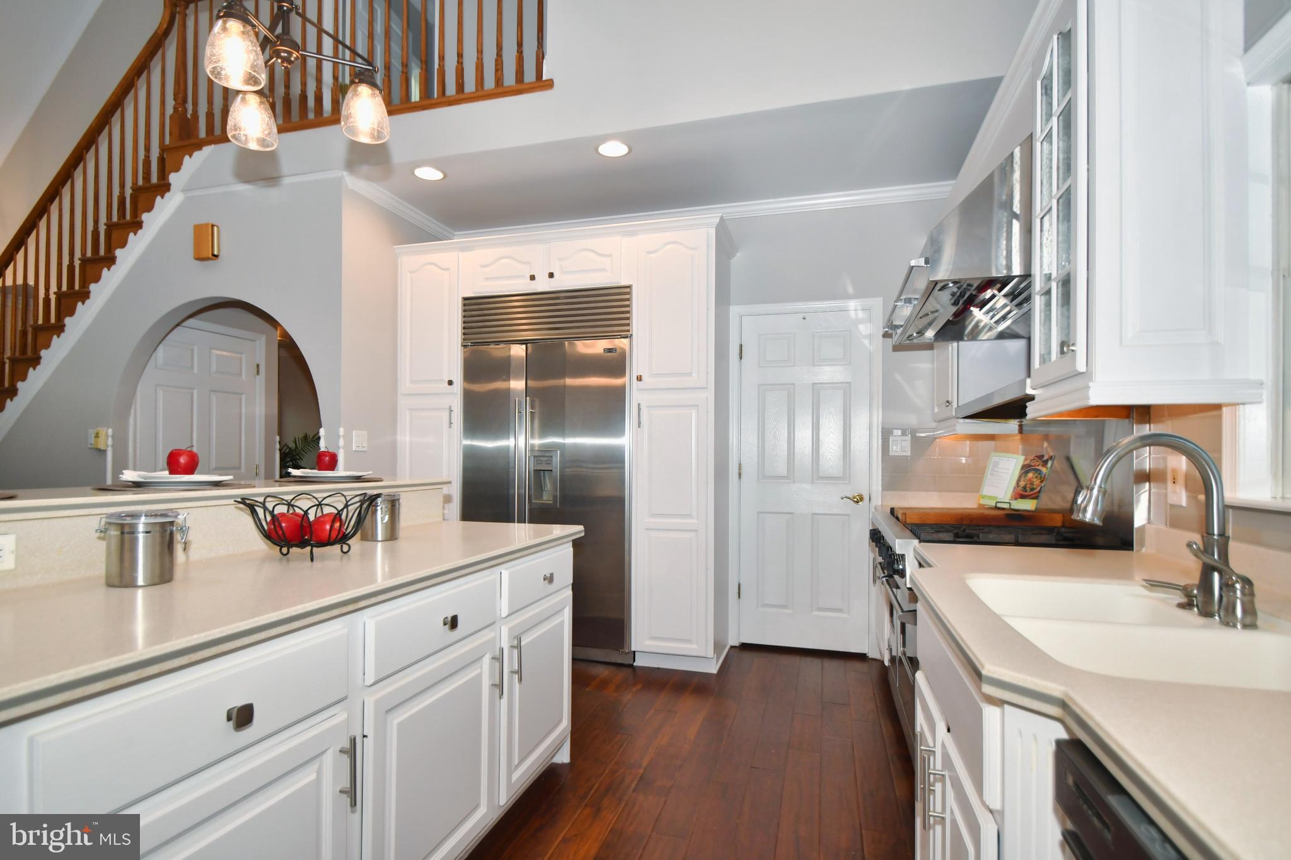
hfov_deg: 92.4
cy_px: 430
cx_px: 646
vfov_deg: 69.6
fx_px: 619
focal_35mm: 17
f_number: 3.5
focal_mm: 11.5
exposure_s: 1/160
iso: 400
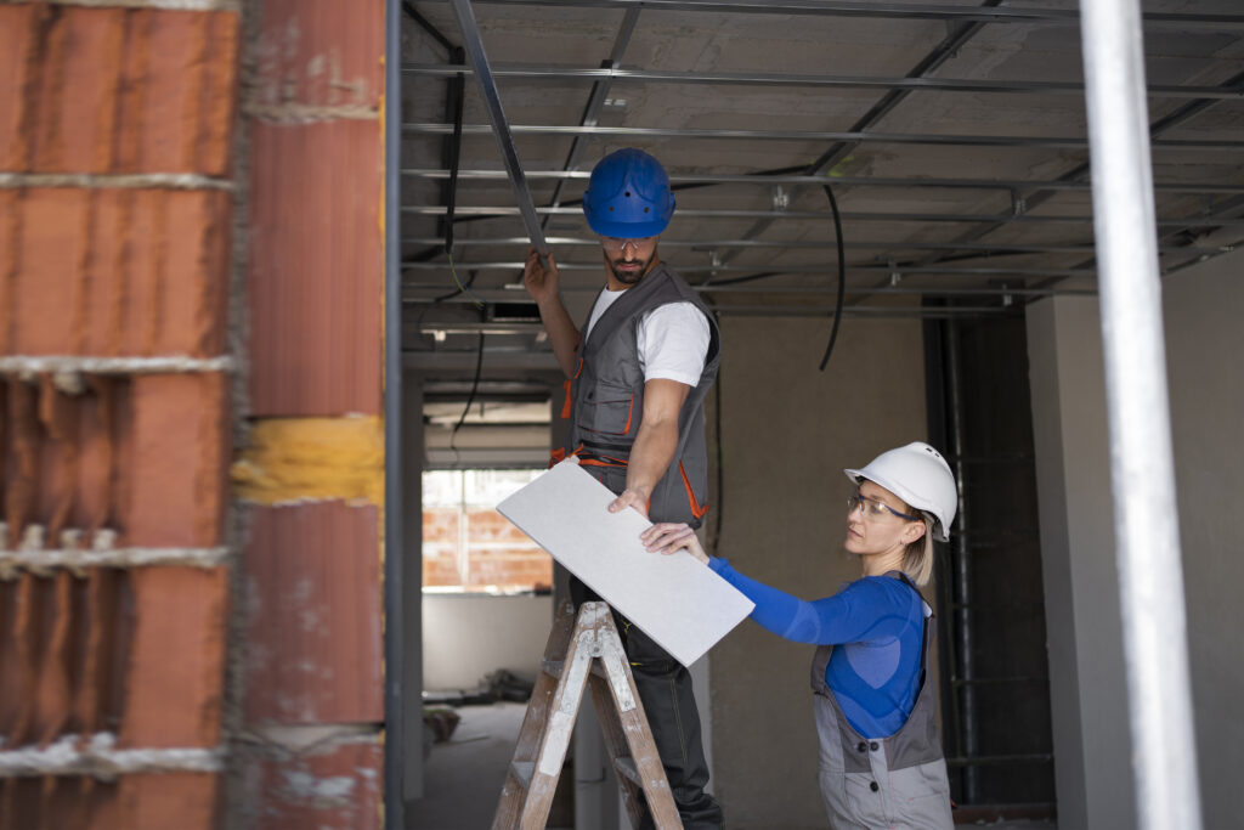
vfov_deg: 37.9
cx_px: 622
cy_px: 415
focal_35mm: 35
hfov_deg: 54.4
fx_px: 1210
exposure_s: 1/500
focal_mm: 35
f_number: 2.2
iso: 250
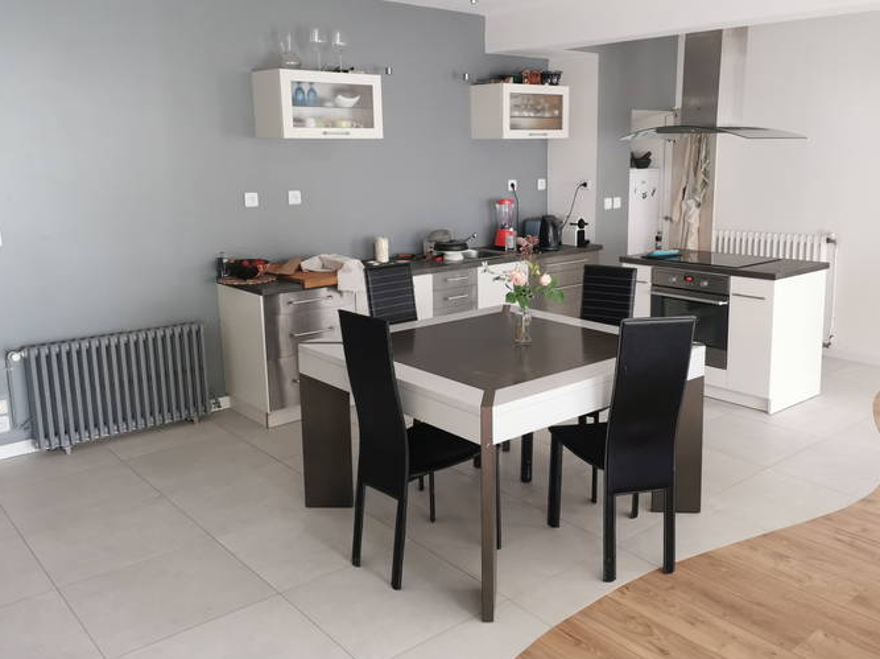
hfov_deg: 56.7
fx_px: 813
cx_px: 493
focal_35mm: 32
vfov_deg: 44.0
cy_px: 296
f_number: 1.6
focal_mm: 5.56
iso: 200
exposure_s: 1/60
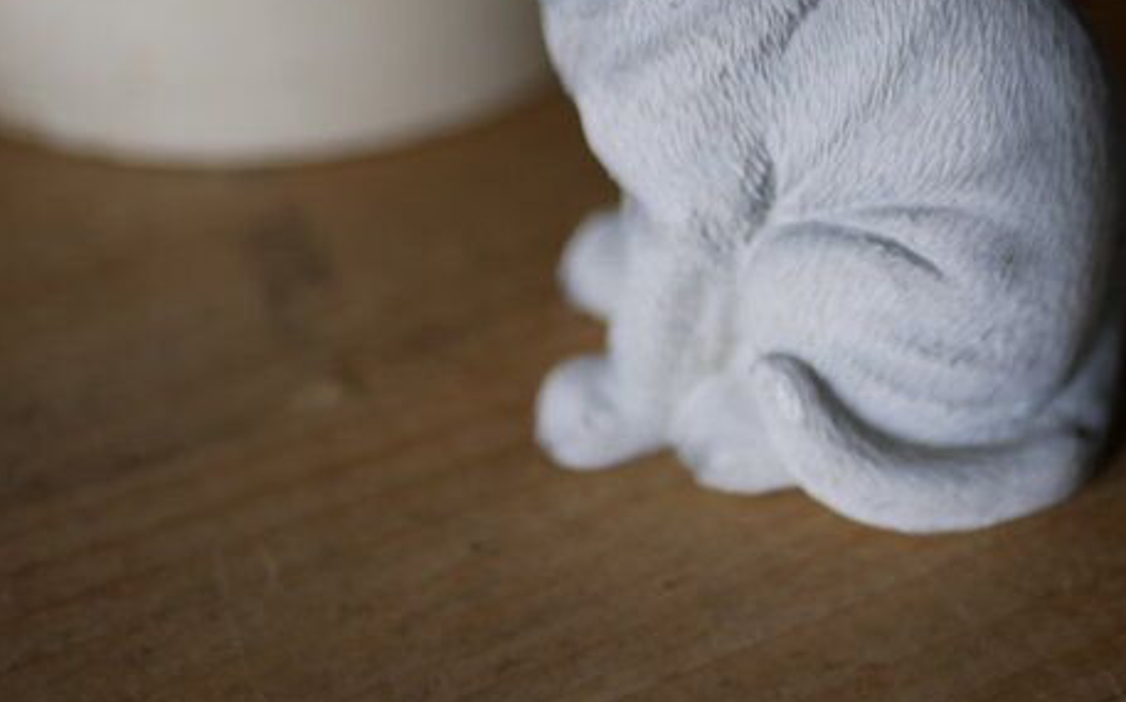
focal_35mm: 99
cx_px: 763
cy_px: -74
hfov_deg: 20.9
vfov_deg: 12.9
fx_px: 3036
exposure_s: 1/80
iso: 200
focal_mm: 25
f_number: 1.7
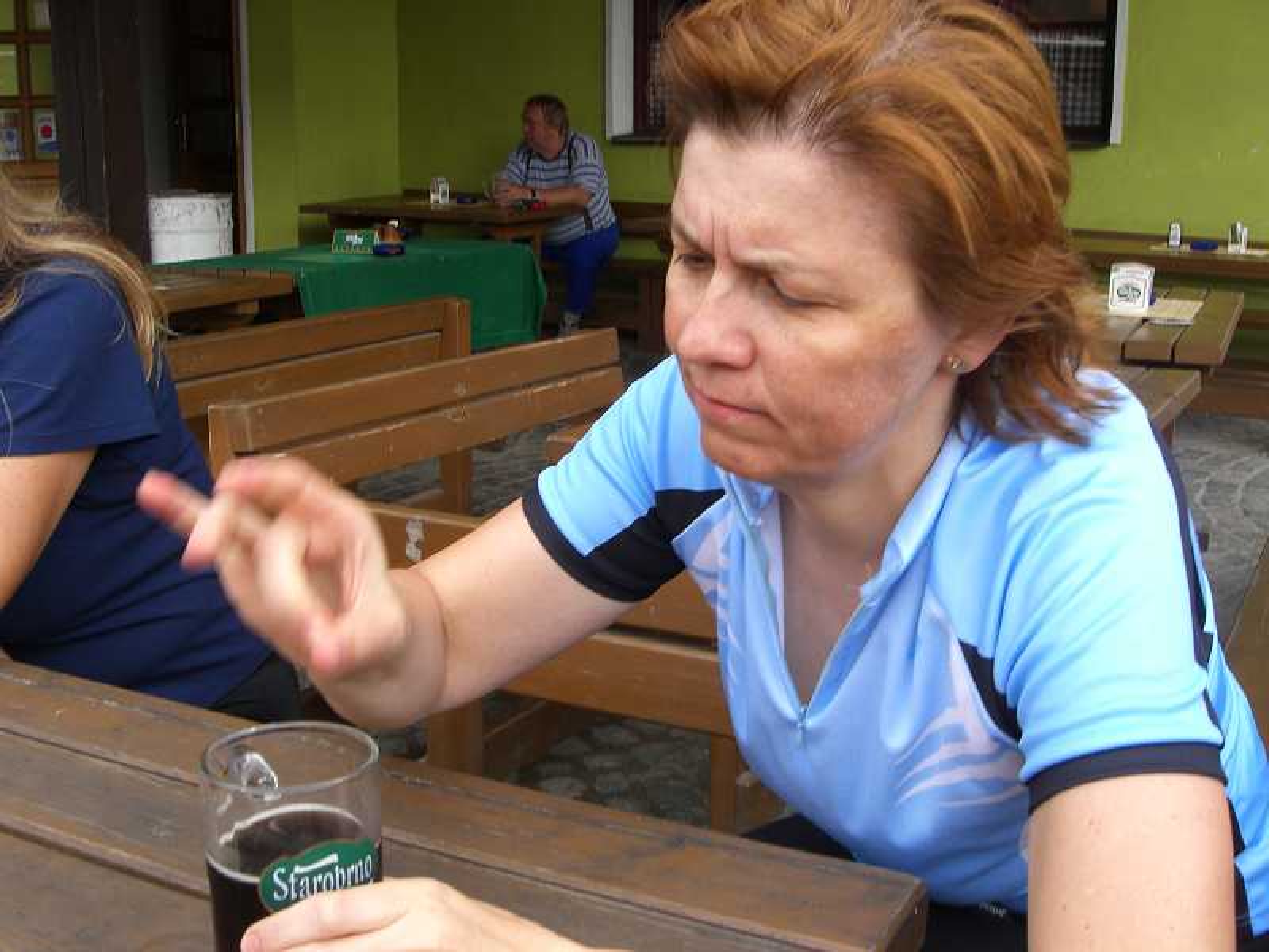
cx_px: 634
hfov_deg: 49.0
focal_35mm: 38
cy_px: 476
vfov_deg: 37.7
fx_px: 1393
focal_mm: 6.3
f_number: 4.4
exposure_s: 1/60
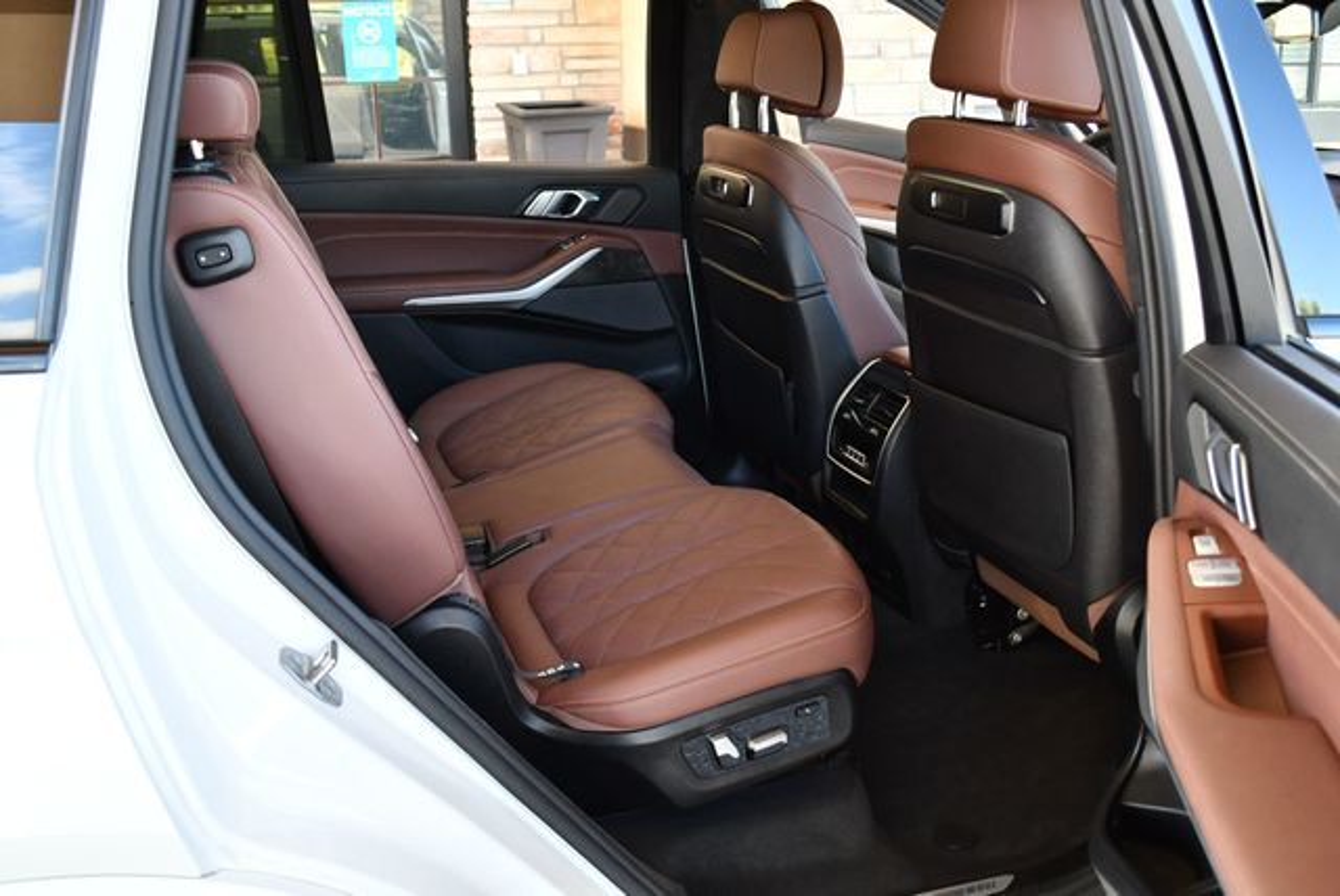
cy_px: 448
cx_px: 670
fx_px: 1341
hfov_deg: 53.1
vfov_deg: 36.9
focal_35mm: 36
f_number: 3.5
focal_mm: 18
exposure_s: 1/250
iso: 720
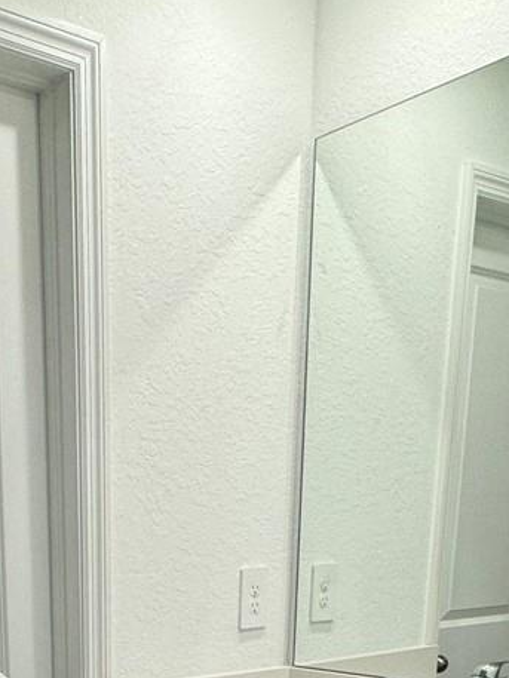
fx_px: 960
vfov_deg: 32.8
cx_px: 70
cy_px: 788
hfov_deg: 28.7
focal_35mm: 49
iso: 125
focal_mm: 2.22
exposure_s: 1/120
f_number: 2.2
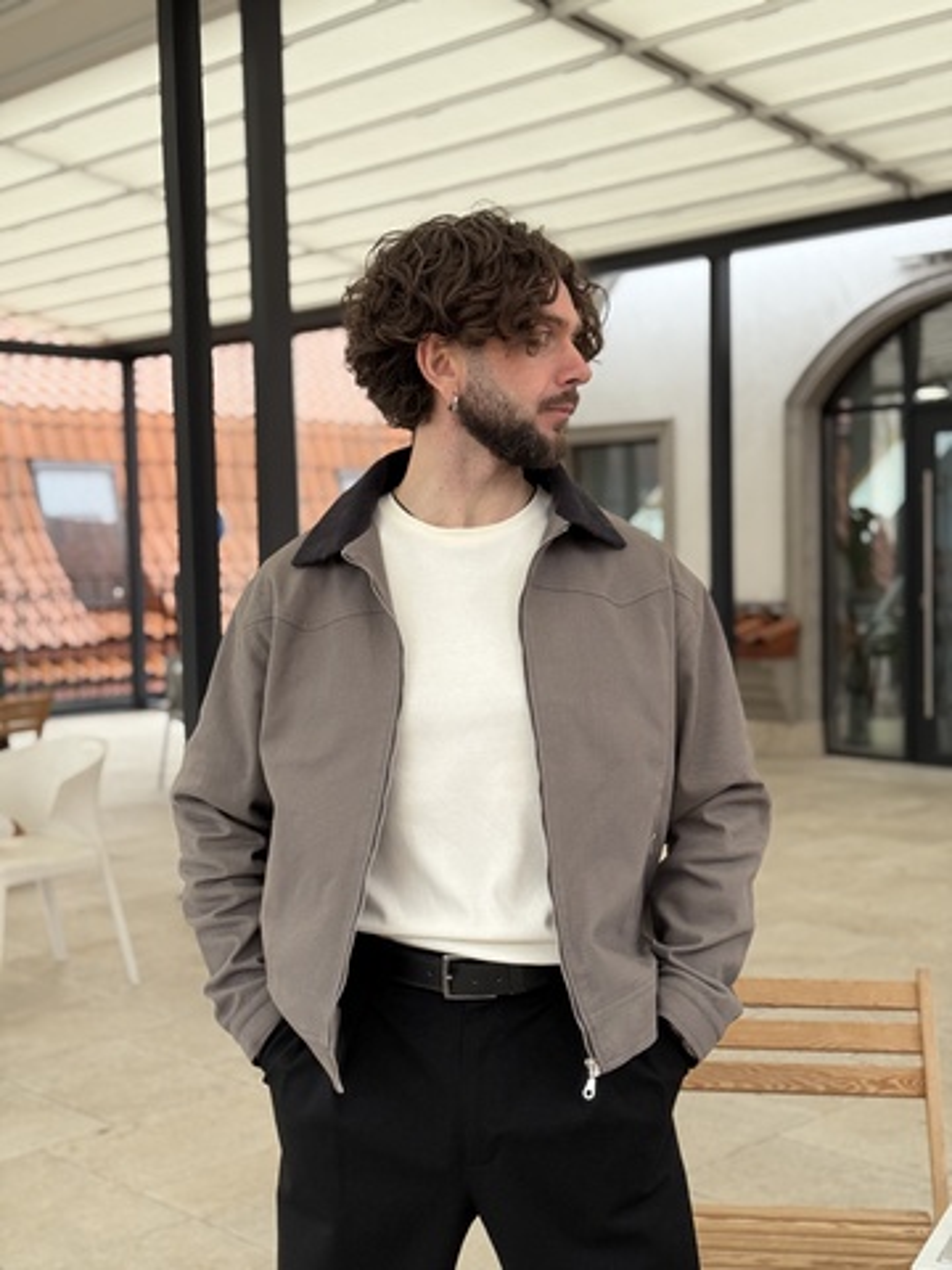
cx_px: 476
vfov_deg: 39.7
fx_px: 1760
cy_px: 635
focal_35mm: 48
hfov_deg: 30.3
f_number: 1.78
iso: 64
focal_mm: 6.76
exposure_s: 1/429
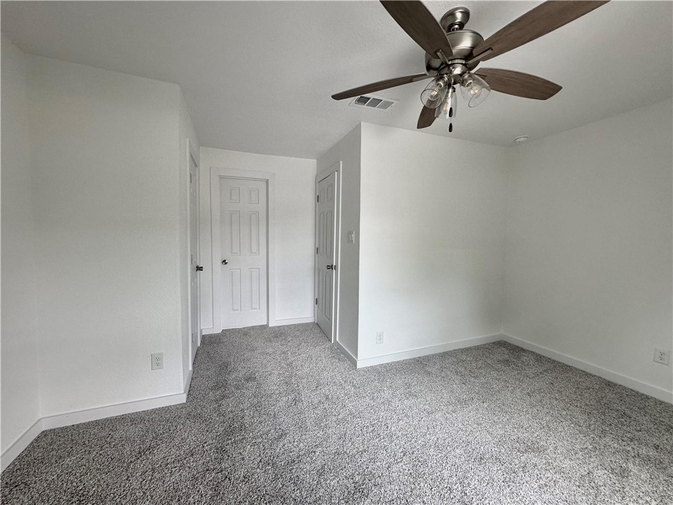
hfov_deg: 102.1
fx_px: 272
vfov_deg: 85.7
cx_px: 336
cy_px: 252
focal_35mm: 14
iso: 160
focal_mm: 2.22
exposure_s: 1/120
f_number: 2.2
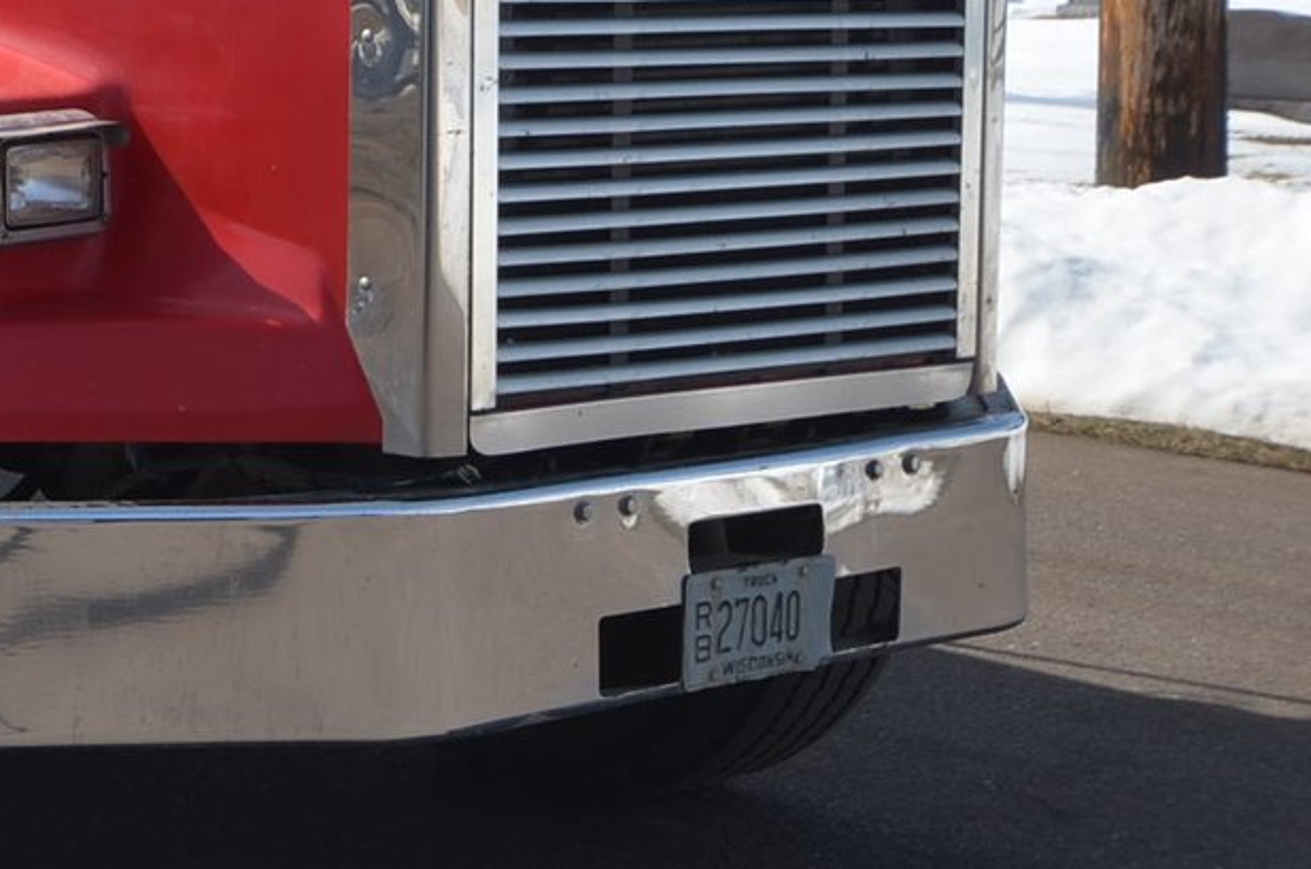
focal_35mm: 100
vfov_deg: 13.5
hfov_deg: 18.7
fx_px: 3635
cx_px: -472
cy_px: 12
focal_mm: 24
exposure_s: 1/200
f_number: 10
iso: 100
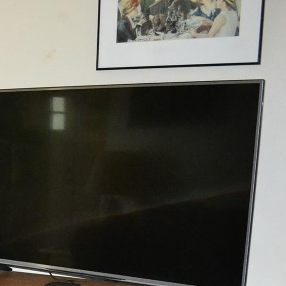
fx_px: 738
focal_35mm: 79
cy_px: 301
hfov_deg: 18.5
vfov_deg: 21.0
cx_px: -182
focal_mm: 18
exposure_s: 1/60
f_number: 3.5
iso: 3200
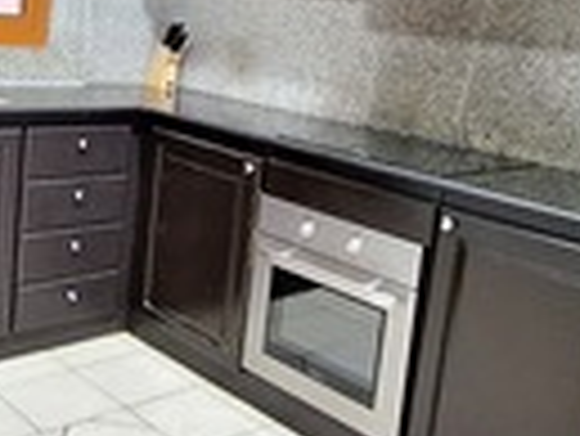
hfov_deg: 40.2
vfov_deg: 31.0
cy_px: 106
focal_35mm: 46
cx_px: 155
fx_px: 771
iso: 400
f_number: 2.2
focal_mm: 1.74
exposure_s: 1/24
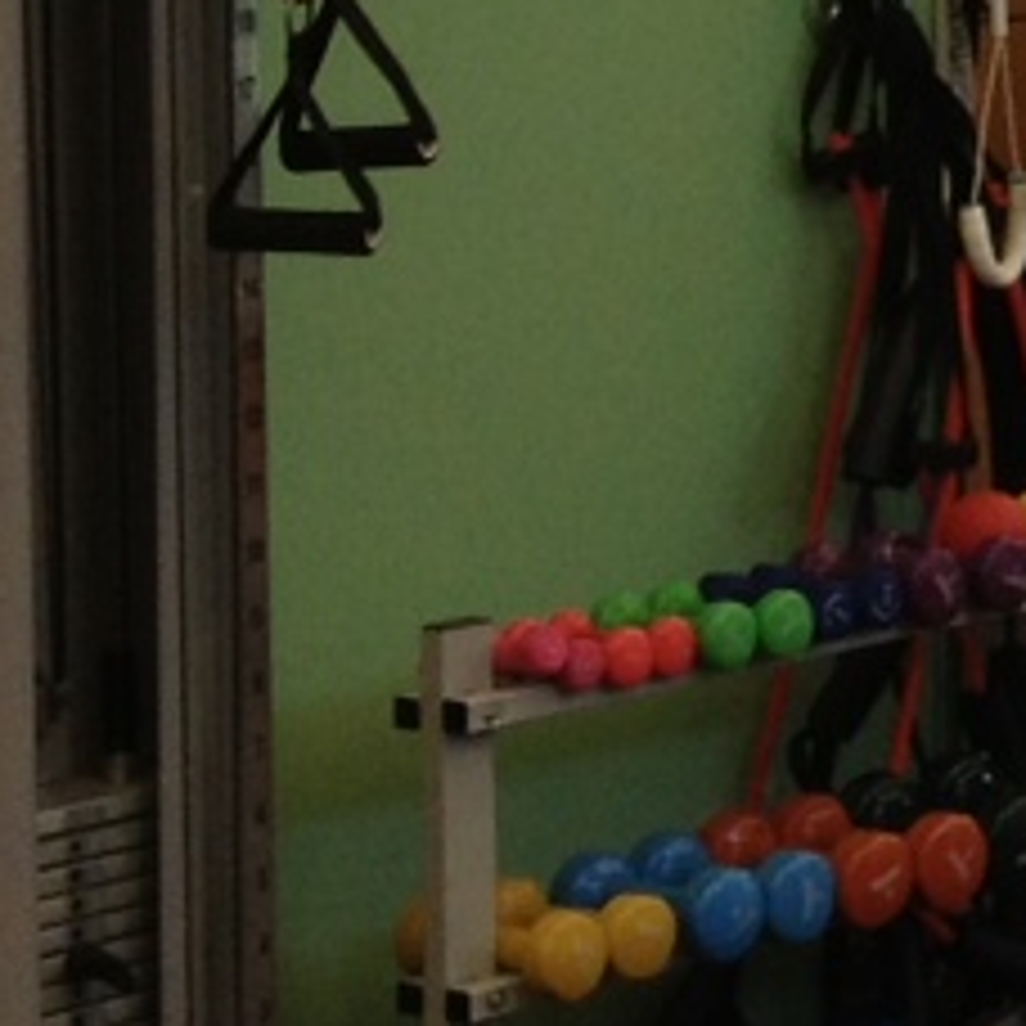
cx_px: 2786
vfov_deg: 7.9
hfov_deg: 7.2
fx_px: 7411
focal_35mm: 221
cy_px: -63
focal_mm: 4.28
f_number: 2.4
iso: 64
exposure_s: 1/60
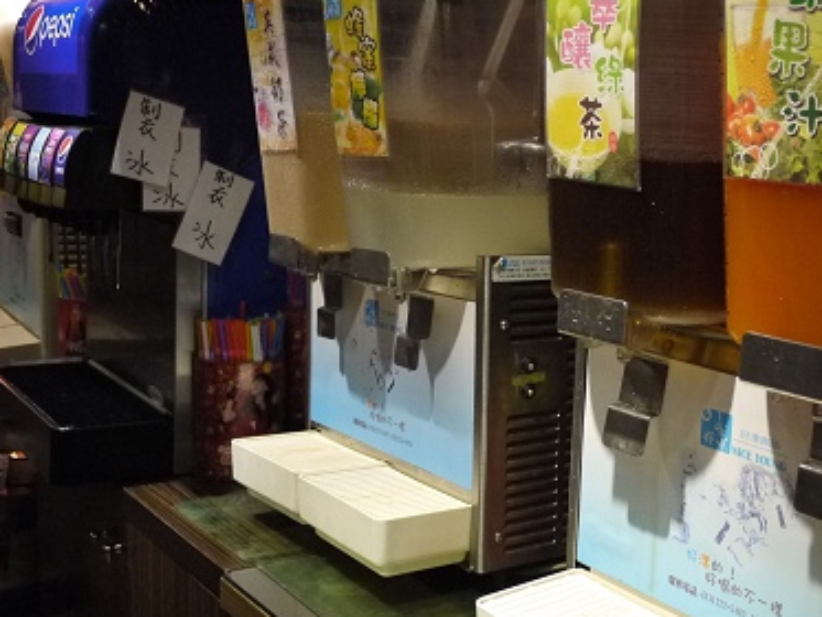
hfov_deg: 38.7
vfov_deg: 30.3
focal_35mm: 48
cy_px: 289
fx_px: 1140
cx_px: 613
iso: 800
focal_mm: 14
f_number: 2.5
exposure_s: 1/80
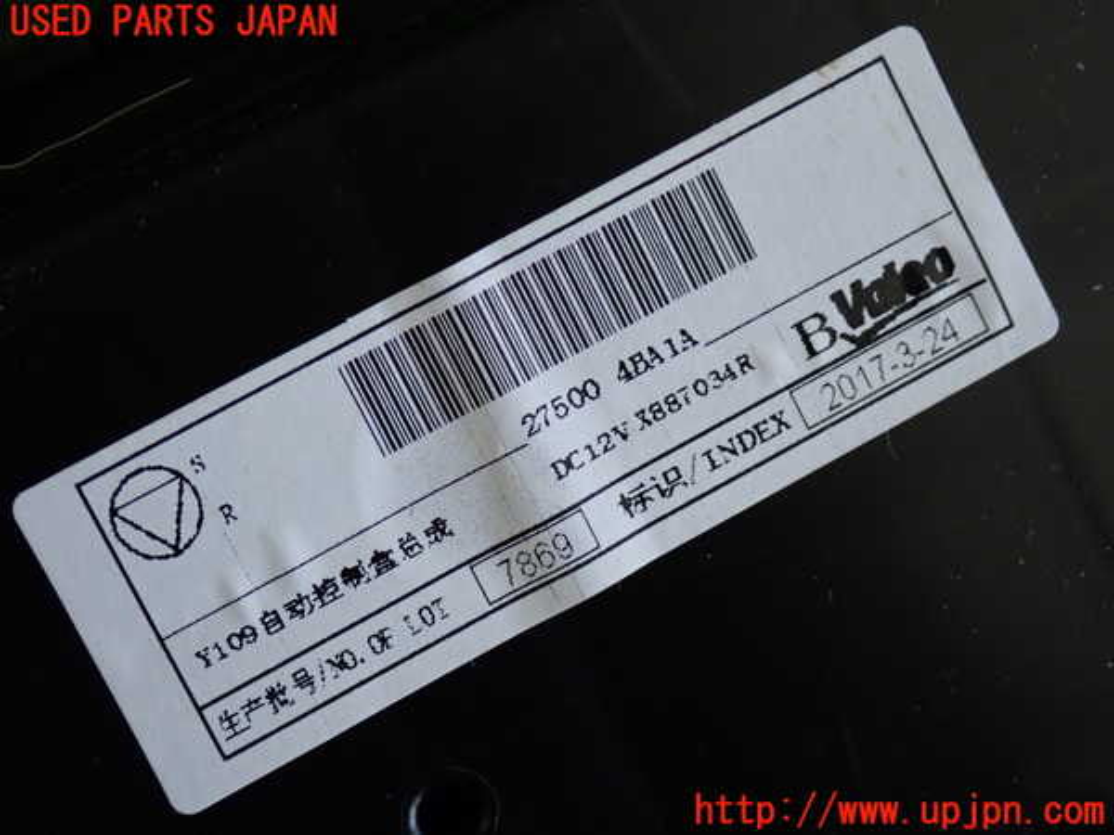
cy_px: 418
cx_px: 557
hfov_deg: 22.3
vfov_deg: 16.8
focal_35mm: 88
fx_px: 2832
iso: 500
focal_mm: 15.66
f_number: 4.5
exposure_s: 1/125
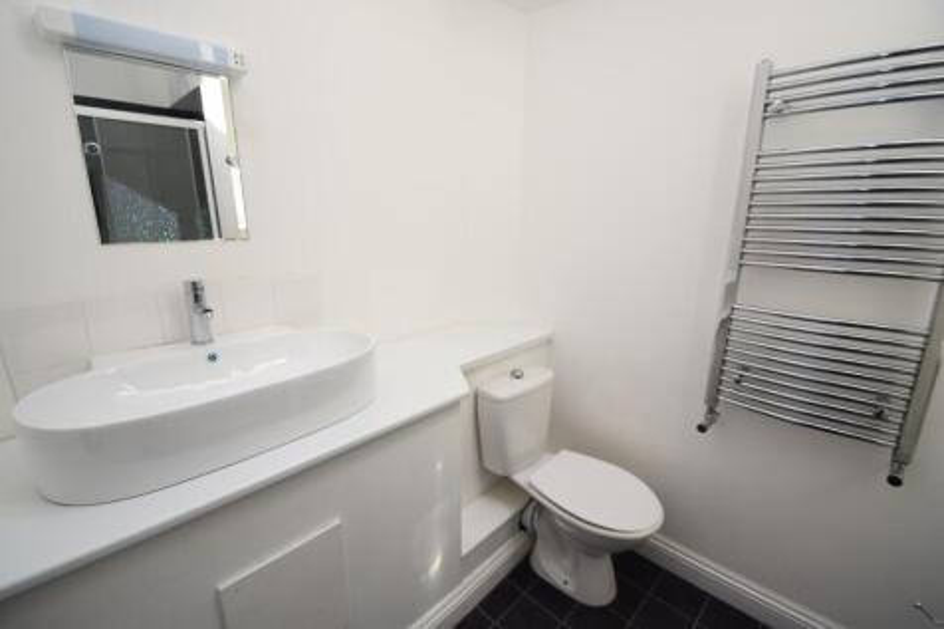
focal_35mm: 15
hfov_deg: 100.4
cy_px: 314
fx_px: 393
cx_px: 472
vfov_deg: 77.3
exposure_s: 1/125
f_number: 5.6
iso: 200
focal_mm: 10
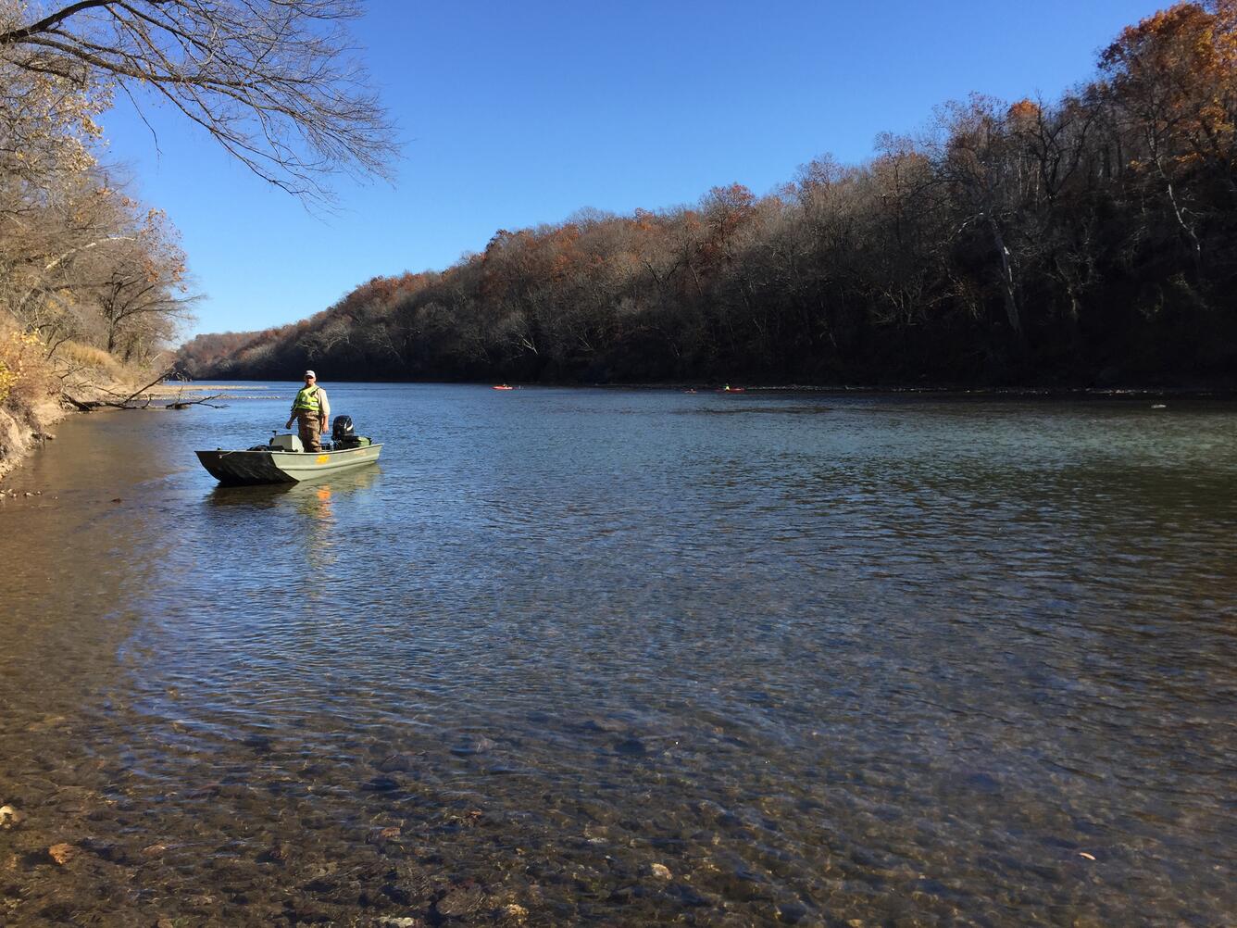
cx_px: 618
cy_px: 464
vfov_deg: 48.2
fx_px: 1036
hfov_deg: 61.7
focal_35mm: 29
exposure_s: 1/1199
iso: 32
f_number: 2.2
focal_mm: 4.15
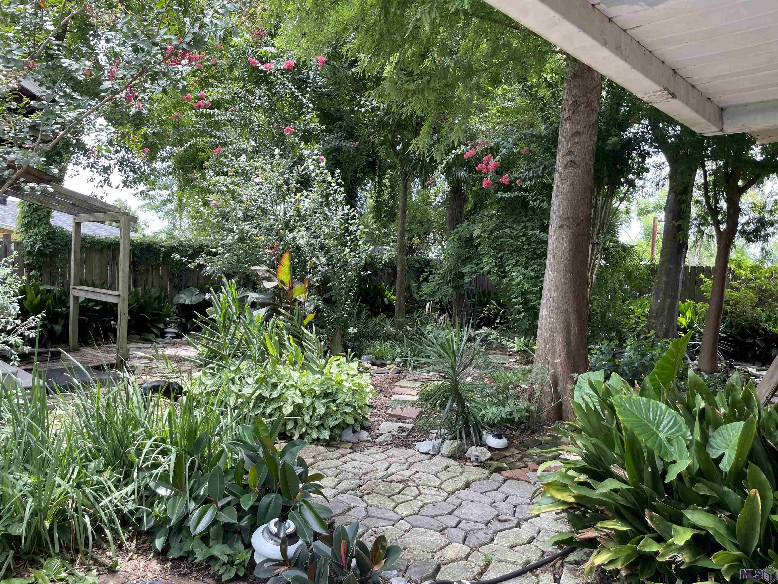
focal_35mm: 26
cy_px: 292
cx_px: 389
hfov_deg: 67.3
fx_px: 584
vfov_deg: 53.1
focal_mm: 4.2
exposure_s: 1/133
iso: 32
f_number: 1.6
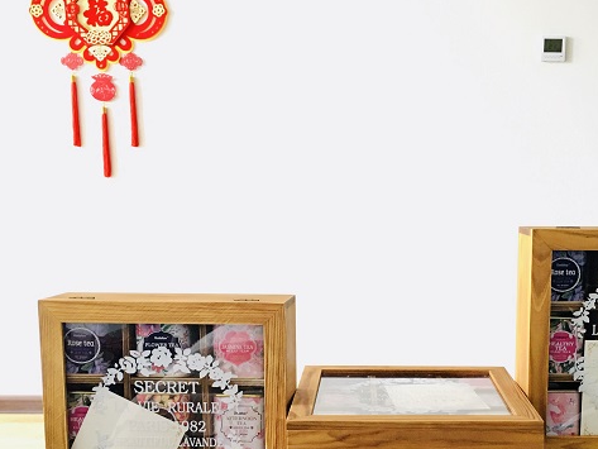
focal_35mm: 49
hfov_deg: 38.4
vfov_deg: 29.3
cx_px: 410
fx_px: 847
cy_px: 334
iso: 80
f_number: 2.2
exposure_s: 1/17
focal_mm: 4.15
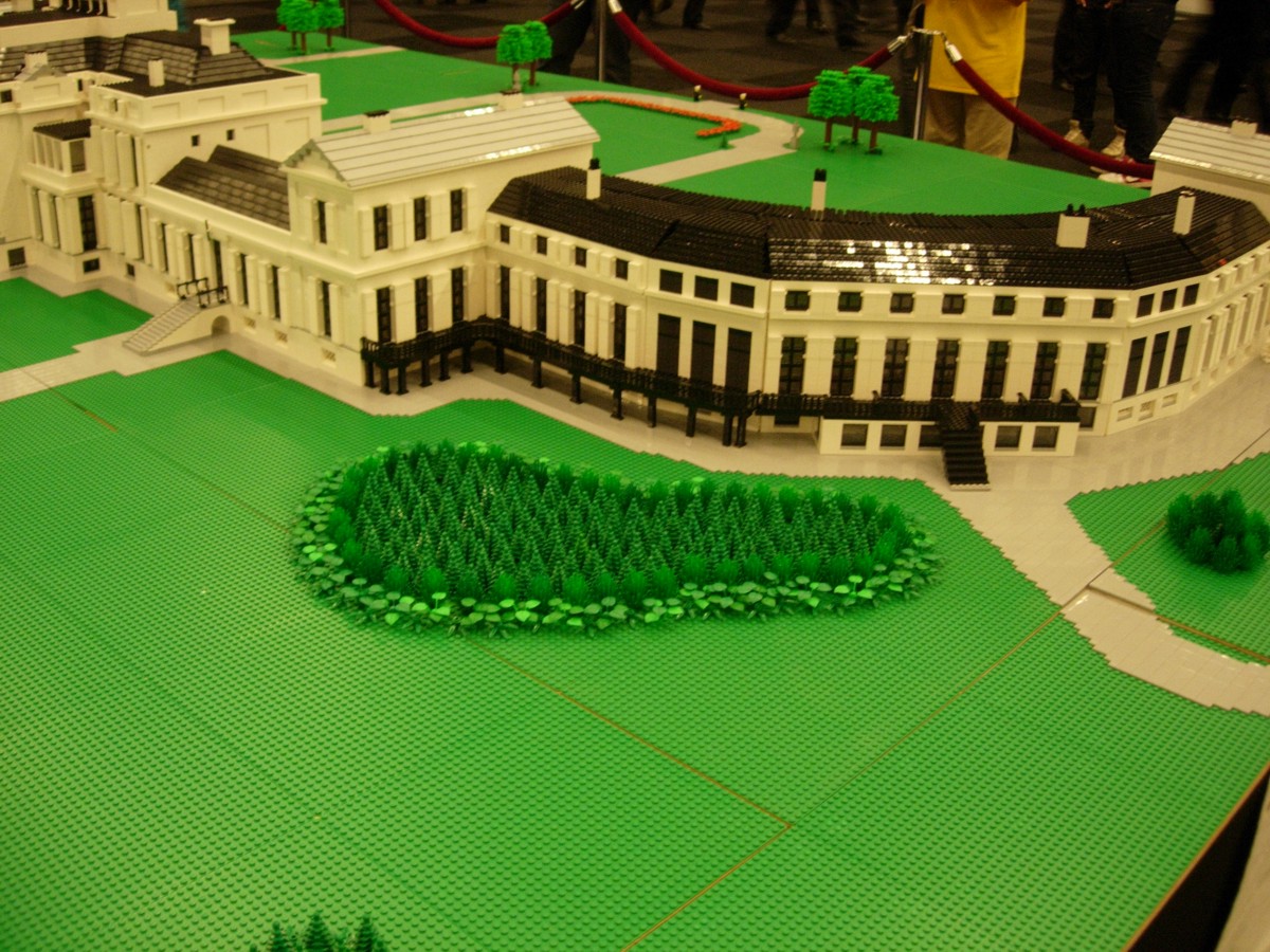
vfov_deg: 37.7
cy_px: 476
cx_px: 635
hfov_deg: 49.0
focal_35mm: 38
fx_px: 1394
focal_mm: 7.8
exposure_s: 1/13.4
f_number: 2.8
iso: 200
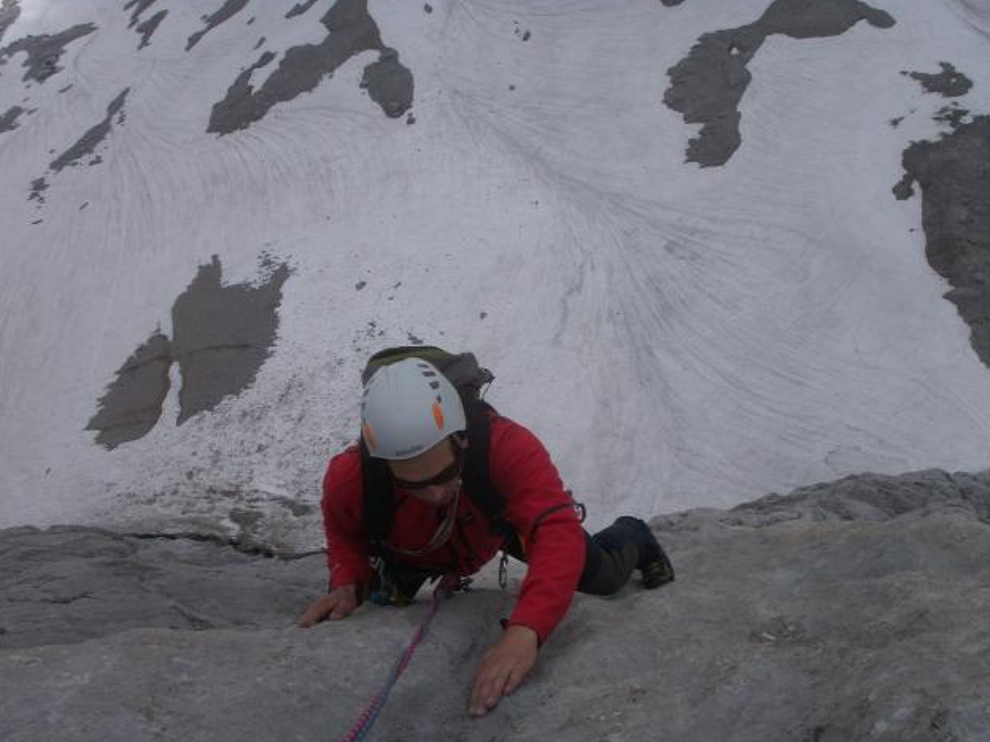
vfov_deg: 37.7
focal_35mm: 38
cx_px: 497
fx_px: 1087
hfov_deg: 49.0
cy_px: 365
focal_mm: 7.7
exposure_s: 1/600
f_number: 7.1
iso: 50
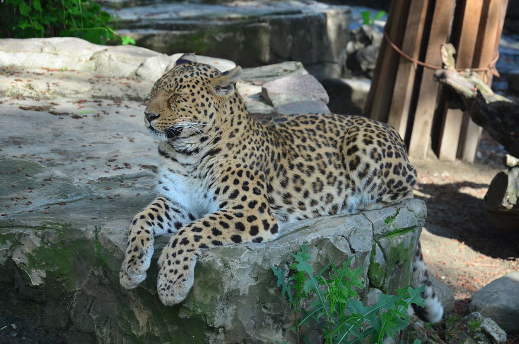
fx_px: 1942
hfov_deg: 15.2
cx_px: 260
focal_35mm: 135
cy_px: 172
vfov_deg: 10.1
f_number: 5.6
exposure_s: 1/100
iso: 200
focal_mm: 90
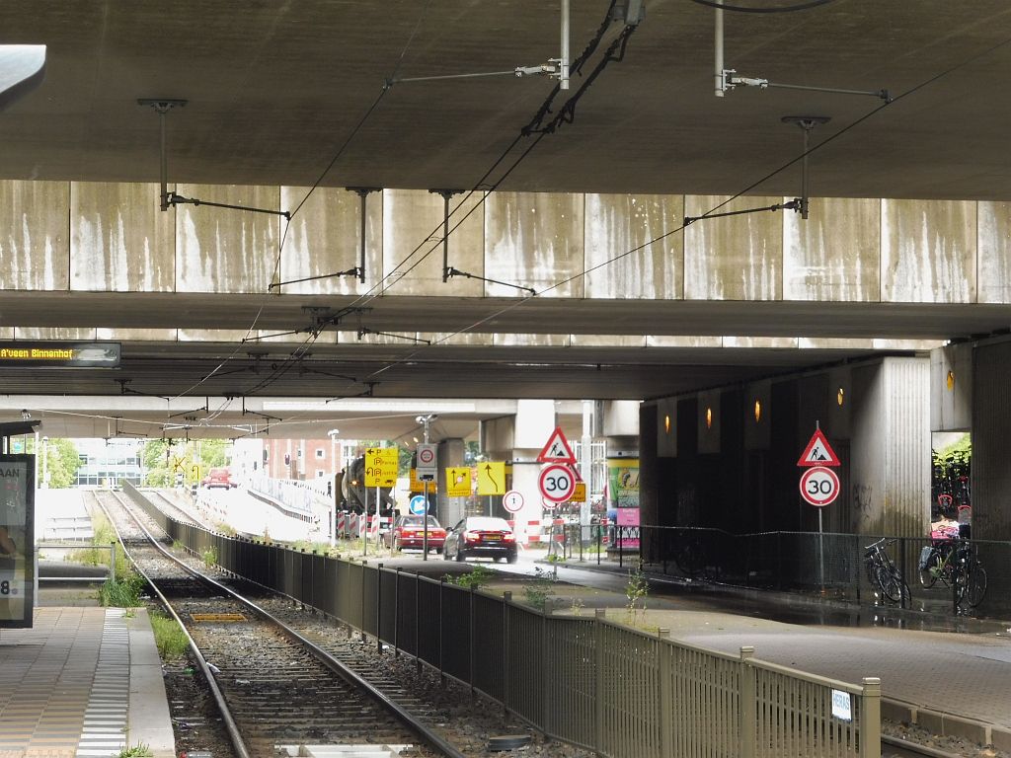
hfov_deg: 19.3
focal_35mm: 102
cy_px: 379
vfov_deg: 14.5
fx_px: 2979
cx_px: 506
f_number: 5.3
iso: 160
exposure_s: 1/60
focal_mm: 18.2
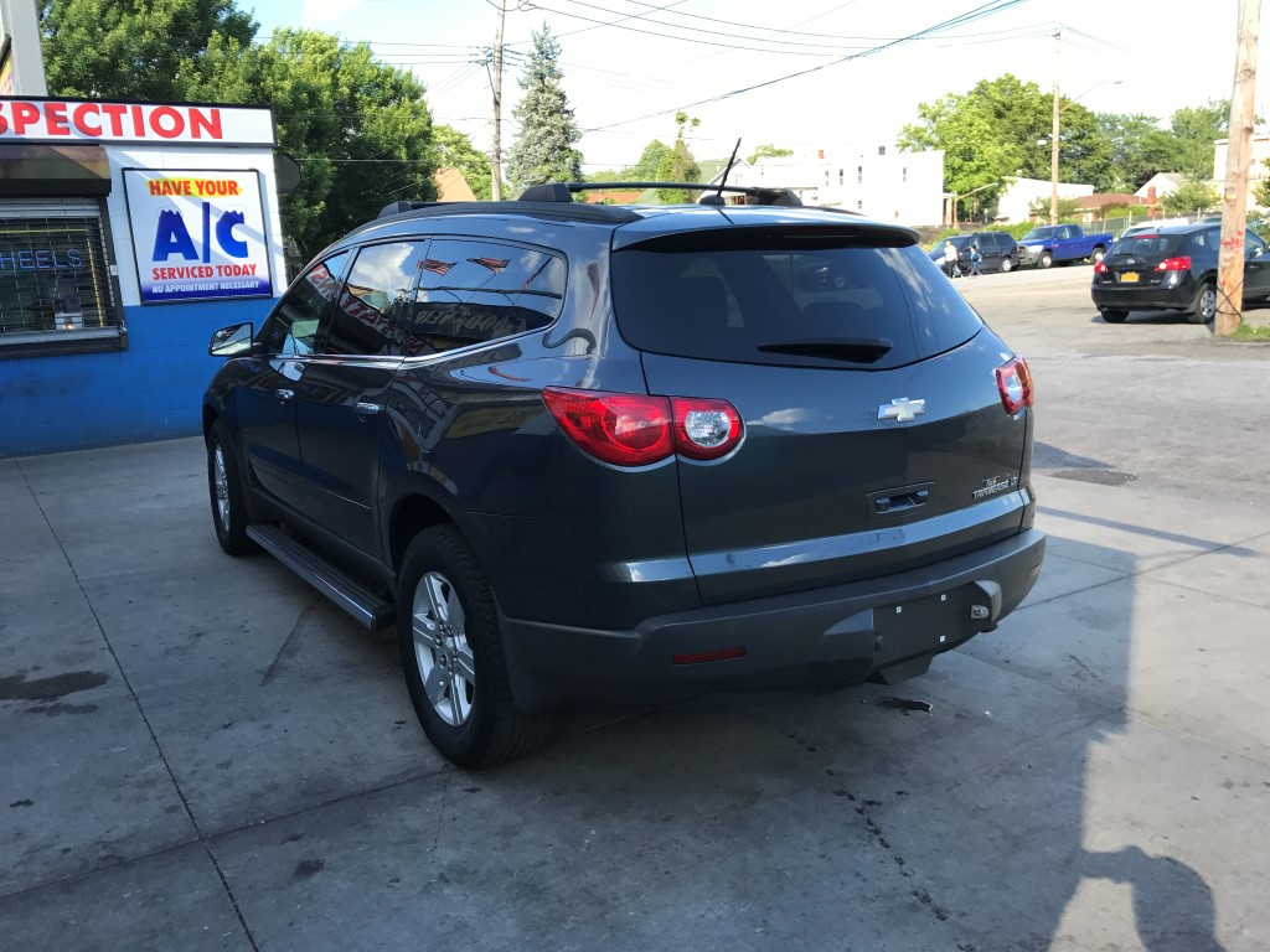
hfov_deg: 63.4
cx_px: 635
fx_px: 1027
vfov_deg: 49.7
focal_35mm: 28
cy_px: 476
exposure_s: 1/570
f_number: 1.8
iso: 20
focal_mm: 3.99
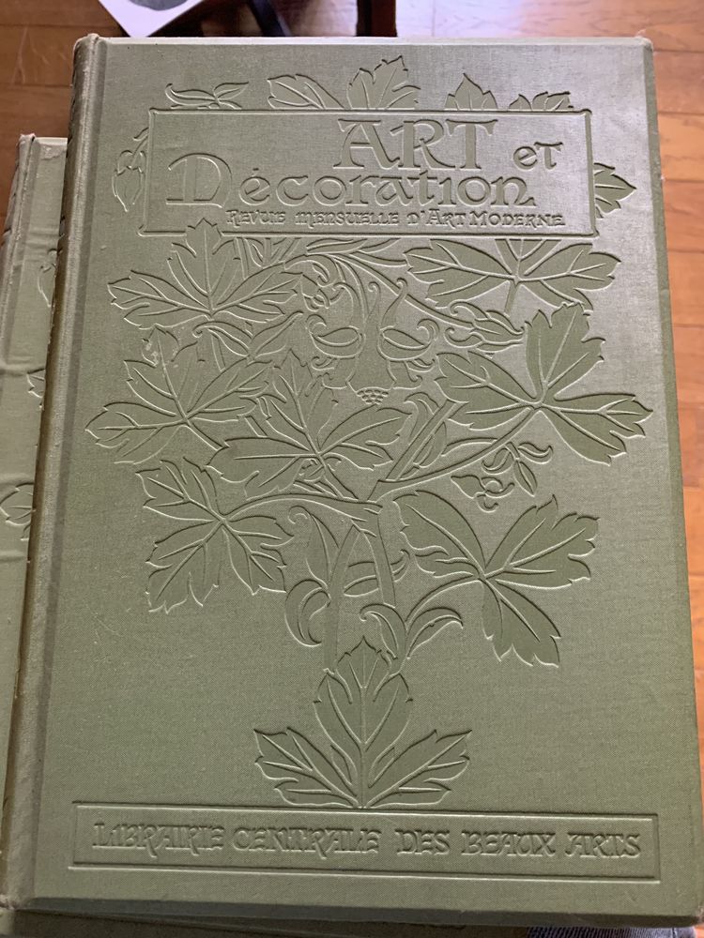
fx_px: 705
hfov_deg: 53.1
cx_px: 352
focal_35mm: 26
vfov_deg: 67.3
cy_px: 469
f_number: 1.8
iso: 400
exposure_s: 1/36
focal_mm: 4.25
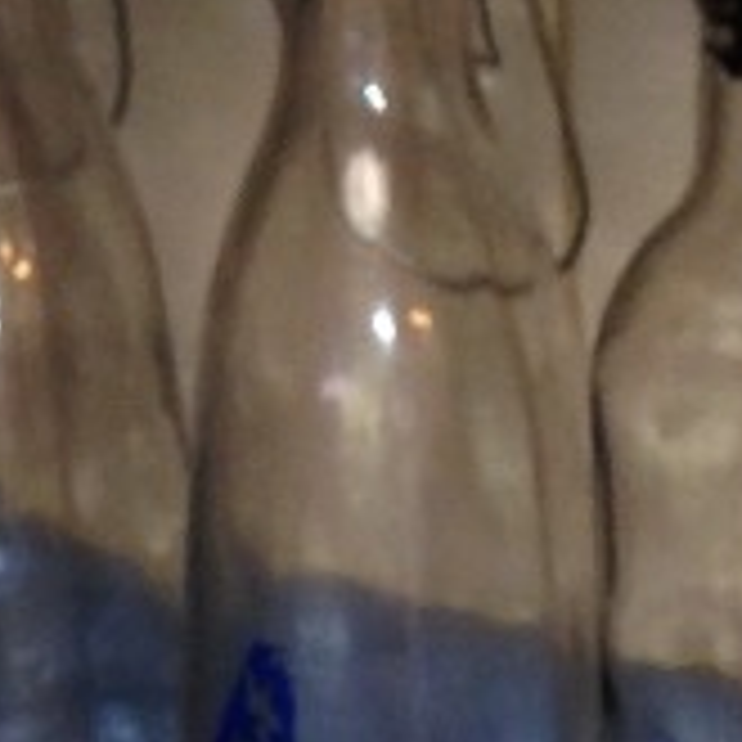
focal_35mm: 255
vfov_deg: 6.5
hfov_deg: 6.9
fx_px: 6184
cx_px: 648
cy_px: 1740
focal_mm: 4.12
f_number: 2.4
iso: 64
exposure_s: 1/20
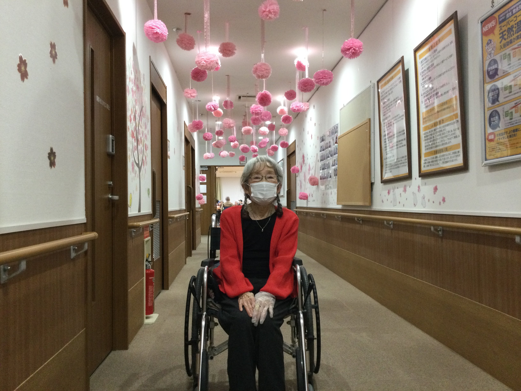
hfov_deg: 58.4
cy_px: 196
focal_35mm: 31
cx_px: 260
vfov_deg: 45.4
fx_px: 467
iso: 125
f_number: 2.4
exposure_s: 1/30
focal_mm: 3.3
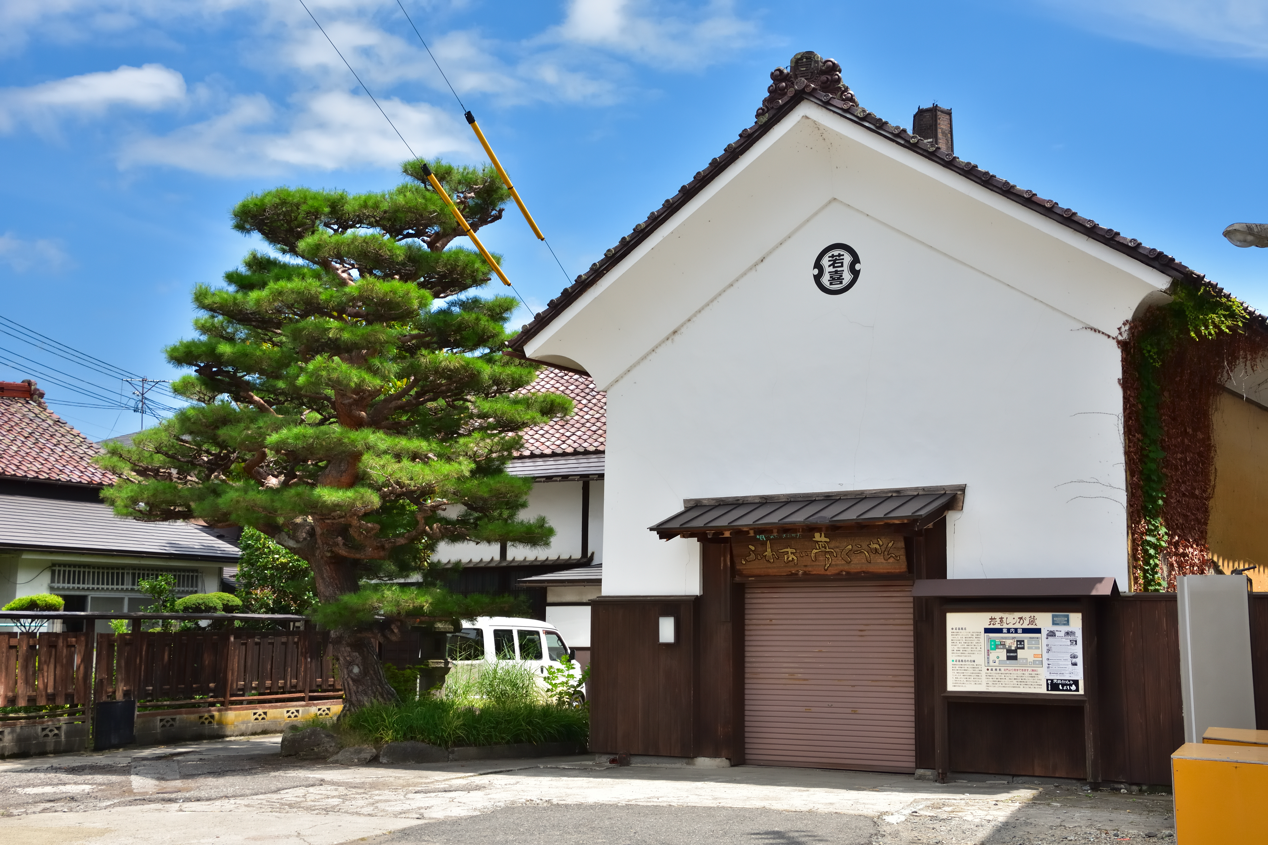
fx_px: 1585
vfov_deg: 29.9
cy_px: 422
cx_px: 634
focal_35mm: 45
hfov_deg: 43.6
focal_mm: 30
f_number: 10
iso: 200
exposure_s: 1/400
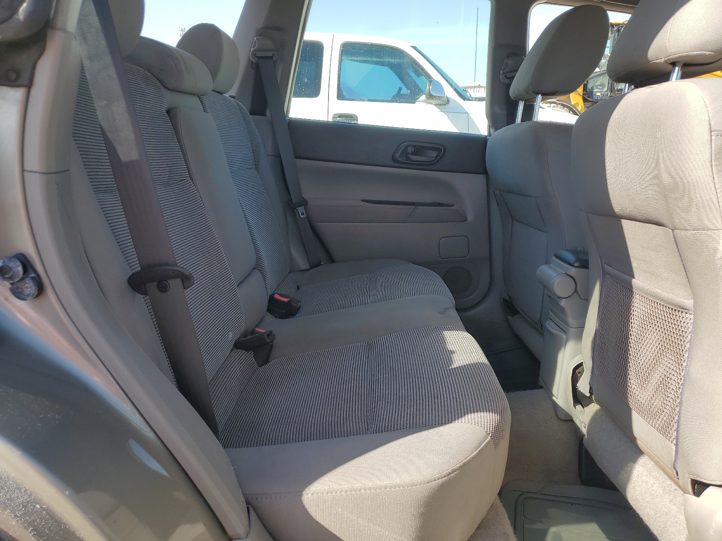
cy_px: 270
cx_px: 361
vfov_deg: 53.1
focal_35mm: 26
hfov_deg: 67.3
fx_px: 542
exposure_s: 1/833
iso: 50
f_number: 1.5
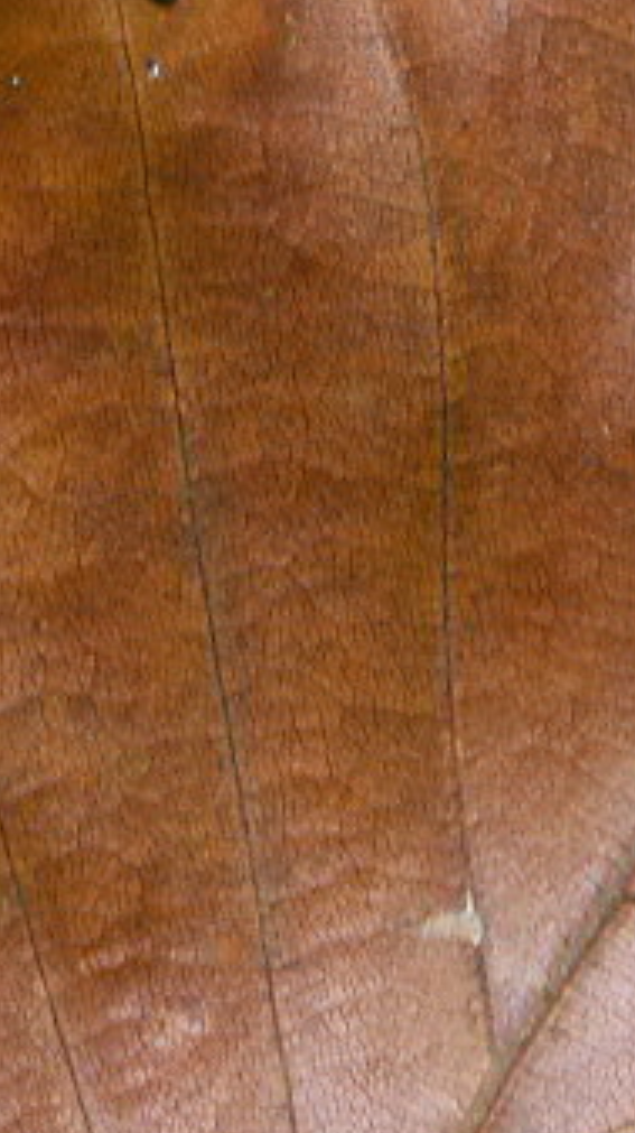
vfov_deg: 3.3
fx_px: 19411
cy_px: 235
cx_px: 917
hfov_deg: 1.9
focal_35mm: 647
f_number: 5.6
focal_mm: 50.8
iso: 100
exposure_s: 1/30
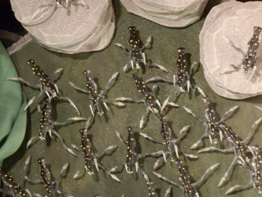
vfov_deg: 19.9
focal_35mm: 74
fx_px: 560
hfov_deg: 26.3
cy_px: 93
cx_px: 133
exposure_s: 1/8
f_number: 3.7
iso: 320
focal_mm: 10.99
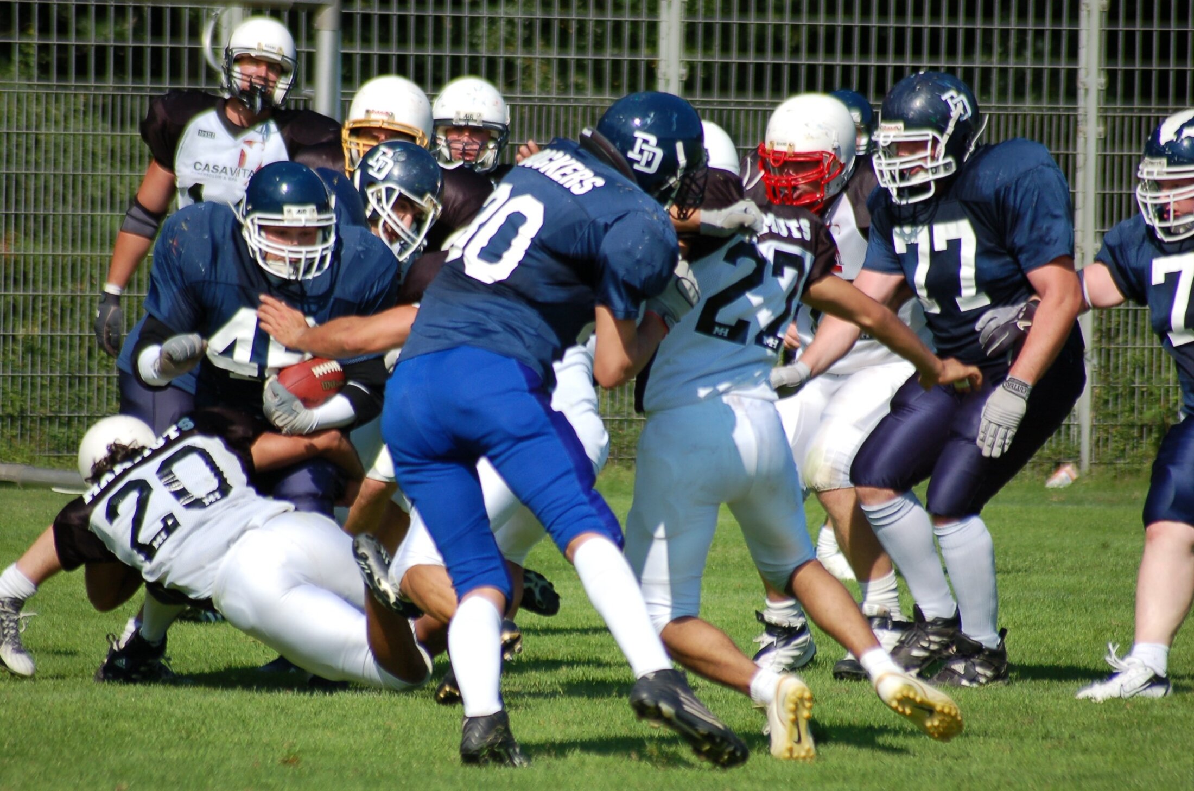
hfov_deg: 5.1
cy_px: 396
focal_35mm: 405
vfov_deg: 3.4
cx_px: 597
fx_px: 13407
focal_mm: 270
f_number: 5.6
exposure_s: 1/1000
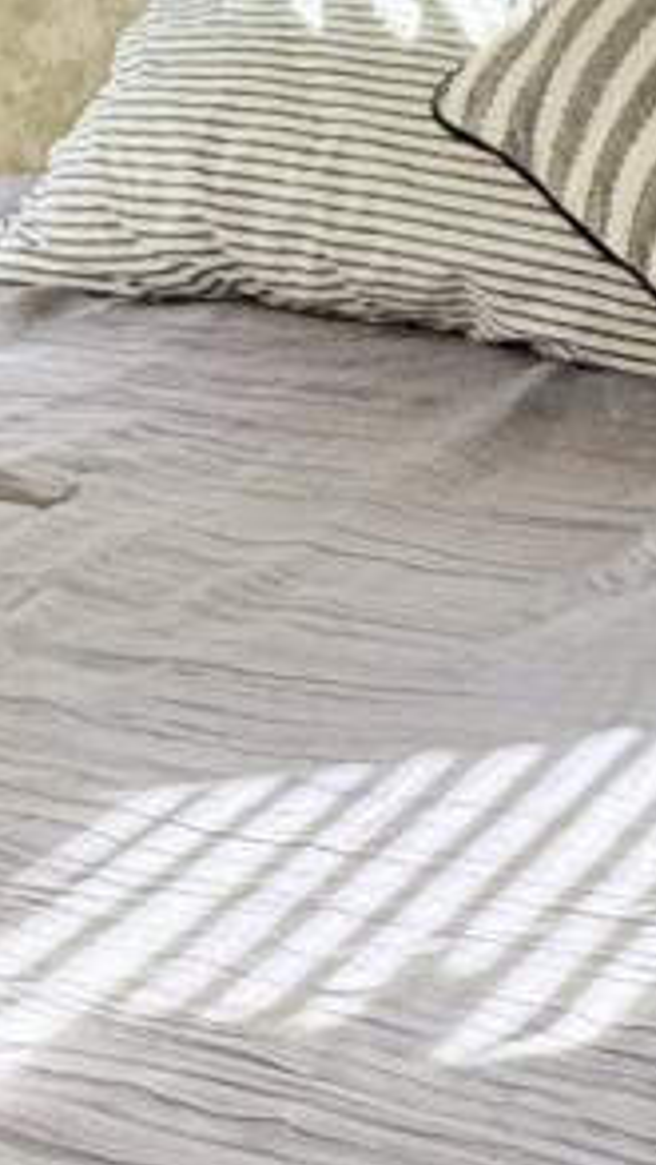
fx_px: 3213
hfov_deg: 11.7
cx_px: 362
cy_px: -417
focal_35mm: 104
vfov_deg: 18.8
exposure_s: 1/99
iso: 125
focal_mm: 2.22
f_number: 2.2
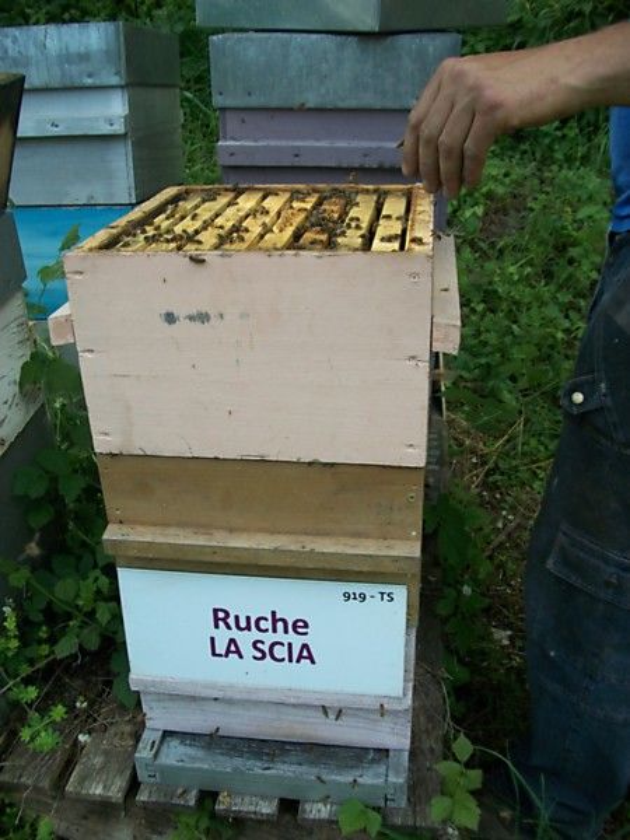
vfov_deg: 56.8
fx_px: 777
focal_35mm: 32
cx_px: 315
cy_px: 420
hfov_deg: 44.2
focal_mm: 5.7
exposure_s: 1/250
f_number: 2.9
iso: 80
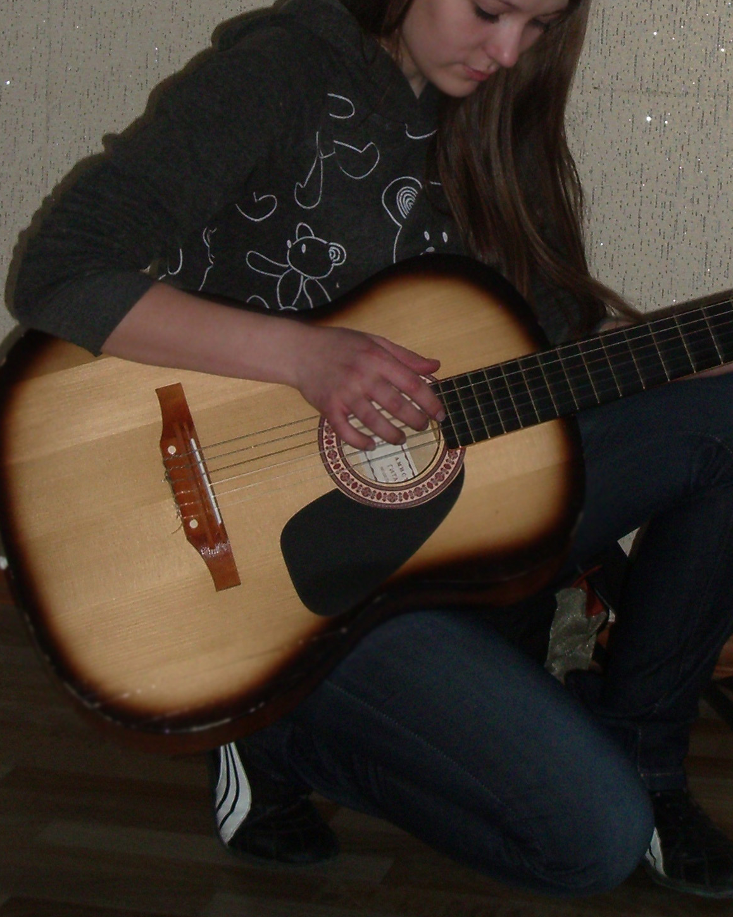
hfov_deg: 14.4
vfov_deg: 17.7
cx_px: 525
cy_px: 110
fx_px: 2902
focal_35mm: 107
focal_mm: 10.2
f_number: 3.5
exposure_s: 1/60
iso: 200
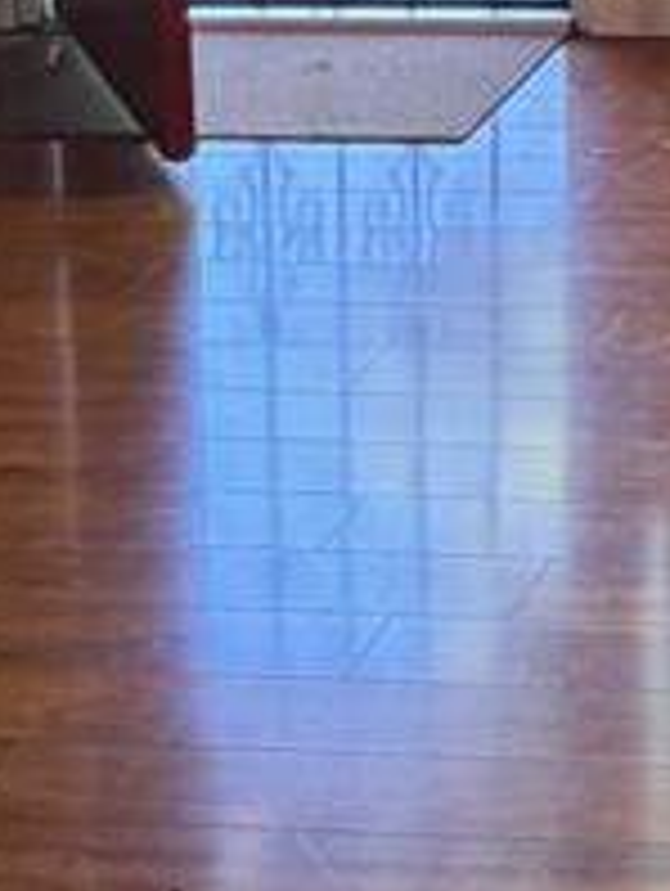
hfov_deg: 10.9
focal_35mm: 124
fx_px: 3193
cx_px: 1340
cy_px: -608
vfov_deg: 14.4
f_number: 1.78
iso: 320
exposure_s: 1/60
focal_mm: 6.76
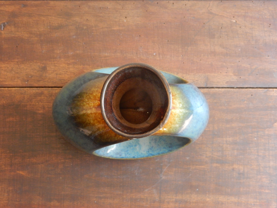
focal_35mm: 51
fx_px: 408
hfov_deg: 37.5
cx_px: 138
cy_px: 104
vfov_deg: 28.6
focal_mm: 9
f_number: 4.5
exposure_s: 1/20
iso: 400
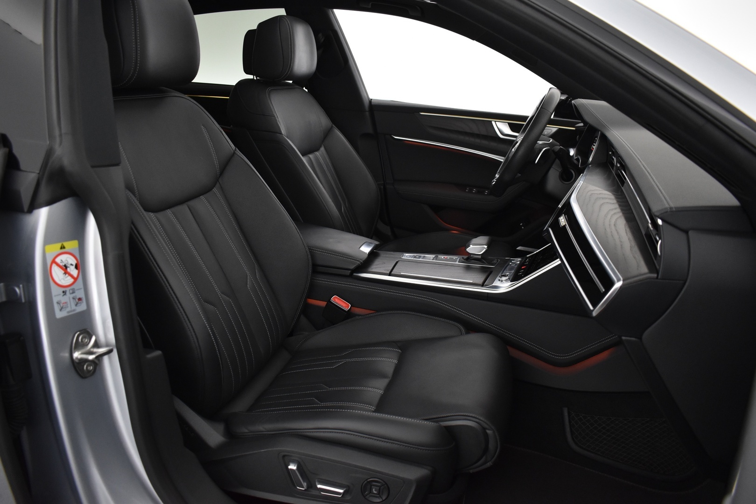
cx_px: 378
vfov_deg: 47.9
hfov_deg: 67.4
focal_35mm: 27
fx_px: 567
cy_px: 252
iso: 1400
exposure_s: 1/30
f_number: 3.5
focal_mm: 18
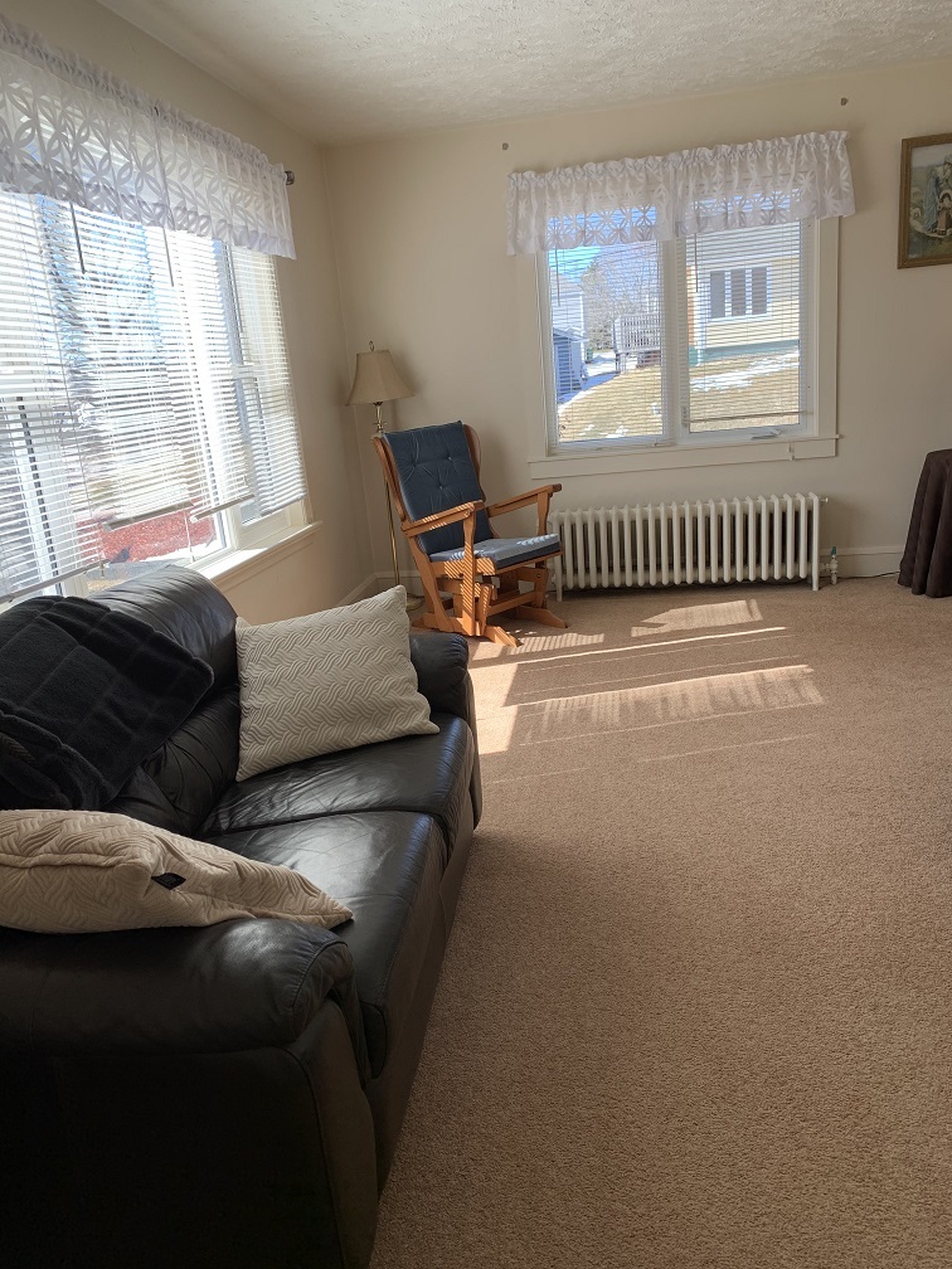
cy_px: 634
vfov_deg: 67.3
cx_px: 476
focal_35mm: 26
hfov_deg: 53.1
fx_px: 953
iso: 25
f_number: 1.8
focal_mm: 4.25
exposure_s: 1/196
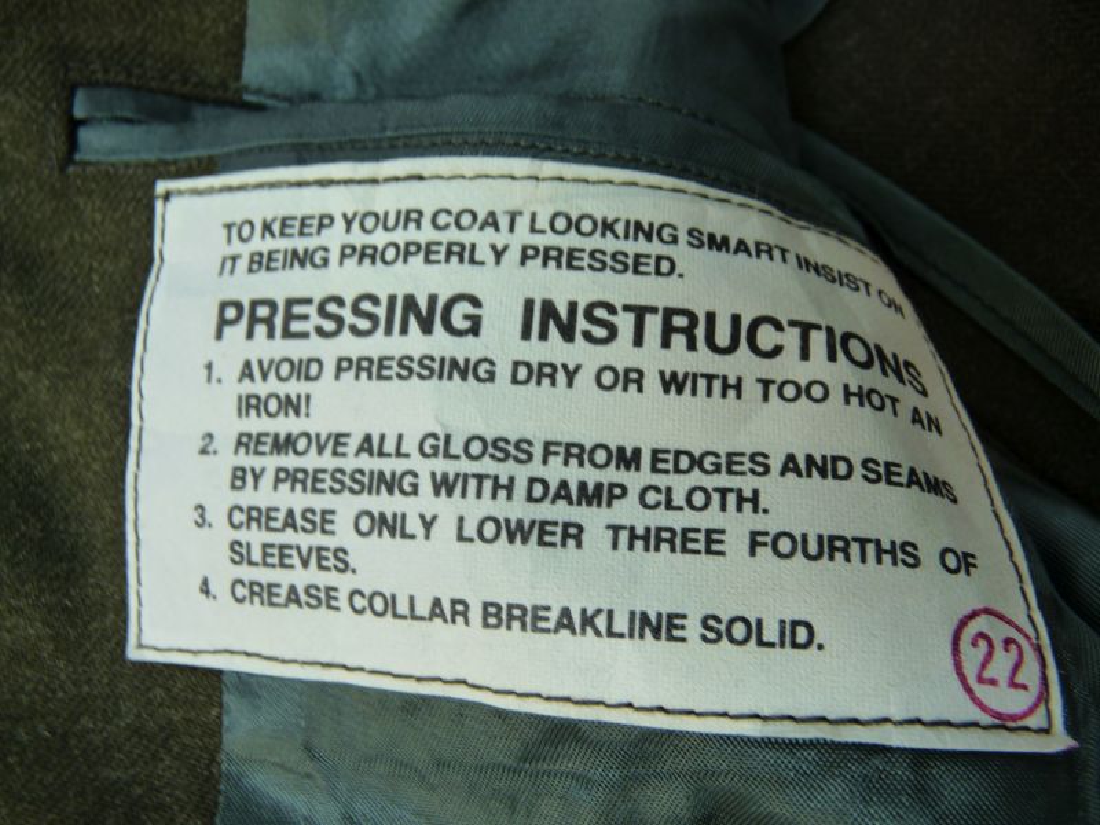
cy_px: 412
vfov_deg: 51.4
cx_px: 550
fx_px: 858
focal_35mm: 27
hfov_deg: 65.3
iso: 160
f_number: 2.8
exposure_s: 1/60
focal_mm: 4.8
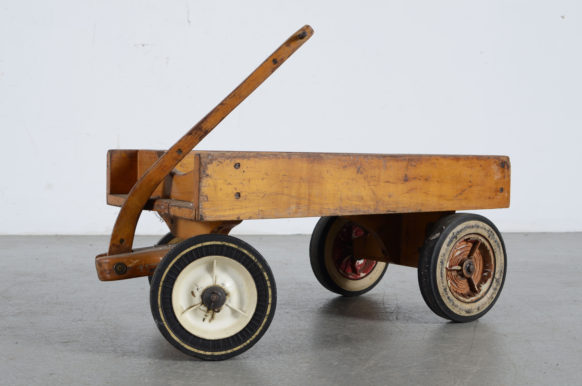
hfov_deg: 37.9
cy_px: 193
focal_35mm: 52
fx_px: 847
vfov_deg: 25.6
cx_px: 291
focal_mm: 35
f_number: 6.3
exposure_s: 1/125
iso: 100
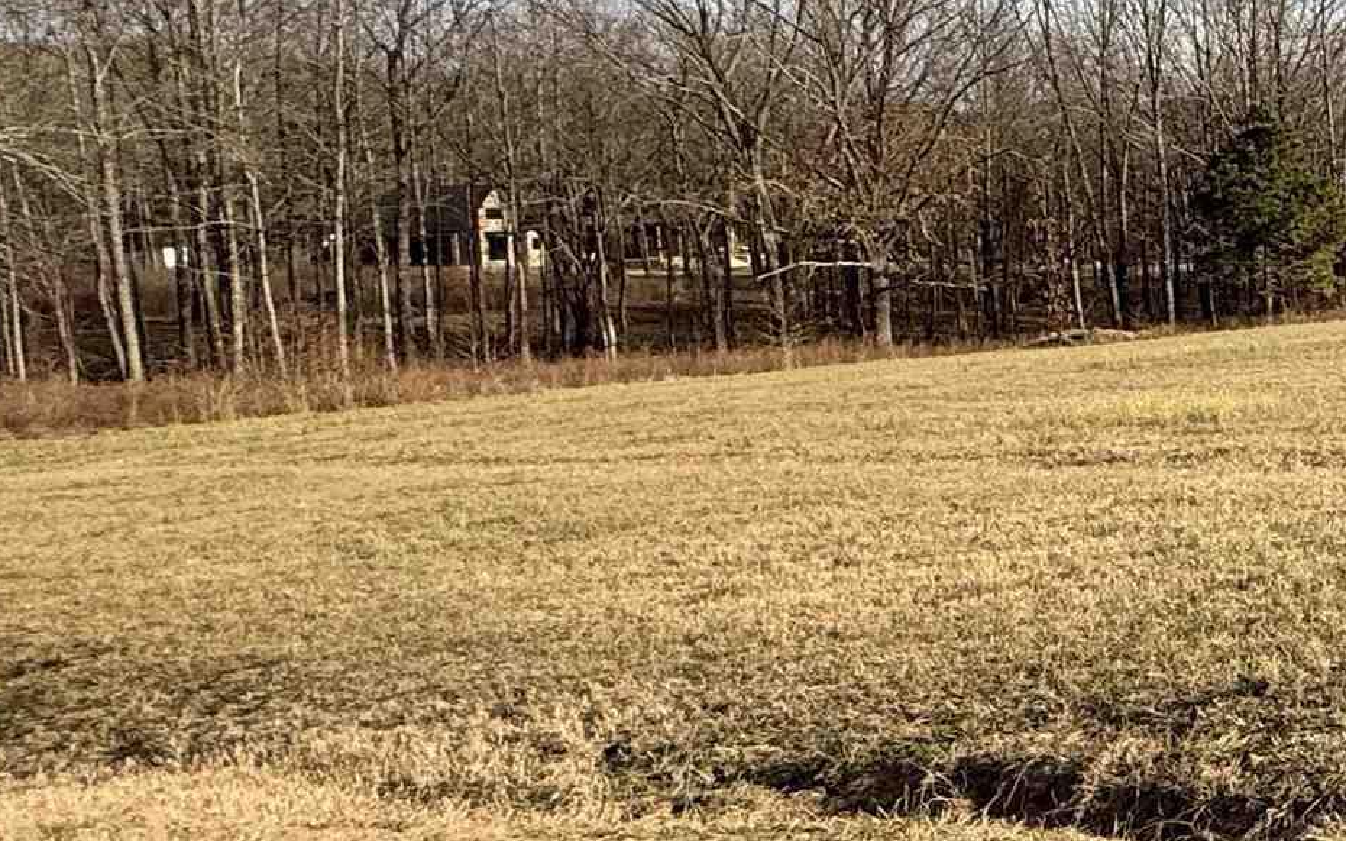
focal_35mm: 49
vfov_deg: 26.2
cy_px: 288
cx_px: 2183
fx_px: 1797
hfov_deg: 25.6
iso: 50
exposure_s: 1/1431
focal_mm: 2.22
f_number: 2.2
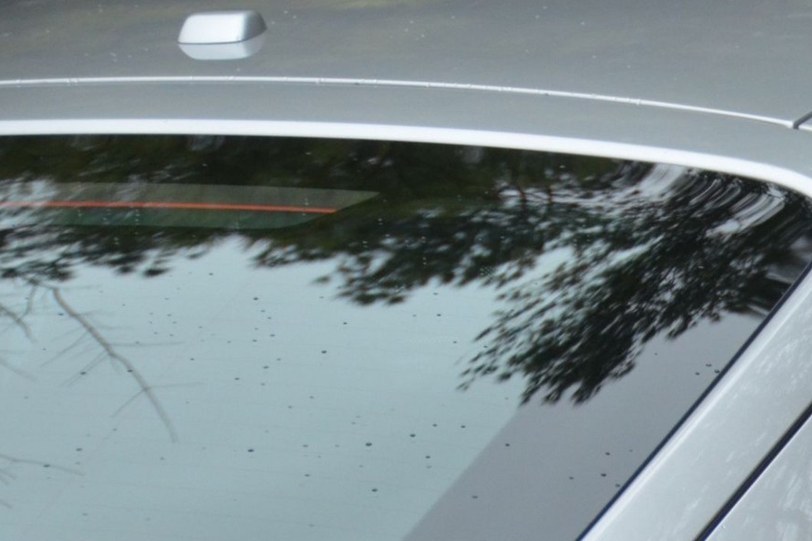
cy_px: 712
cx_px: 1089
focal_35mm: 297
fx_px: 6698
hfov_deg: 6.9
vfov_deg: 4.6
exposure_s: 1/500
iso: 1100
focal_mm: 70
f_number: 5
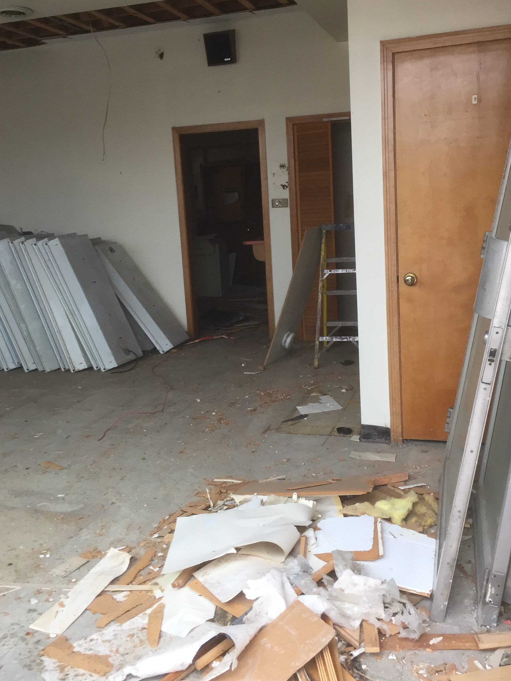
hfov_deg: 41.8
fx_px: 669
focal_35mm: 34
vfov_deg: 53.9
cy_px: 315
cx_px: 263
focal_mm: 4.15
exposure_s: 1/40
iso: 32
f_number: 2.2
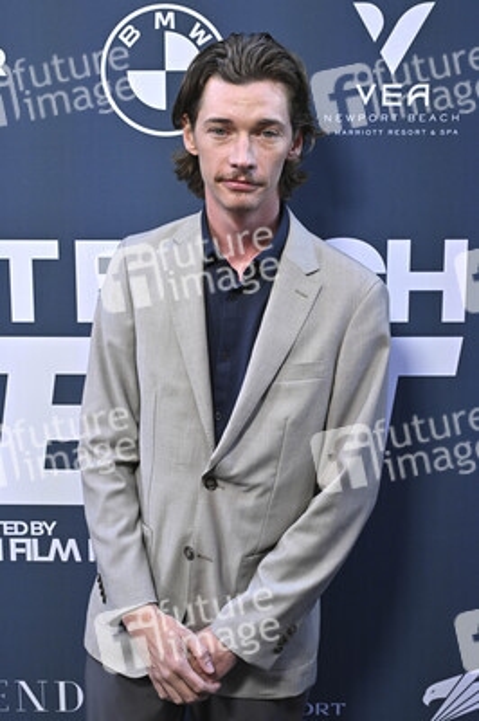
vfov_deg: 38.9
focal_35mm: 51
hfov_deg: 26.4
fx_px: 1020
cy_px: 360
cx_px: 240
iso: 2000
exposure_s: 1/320
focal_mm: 51
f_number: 7.1
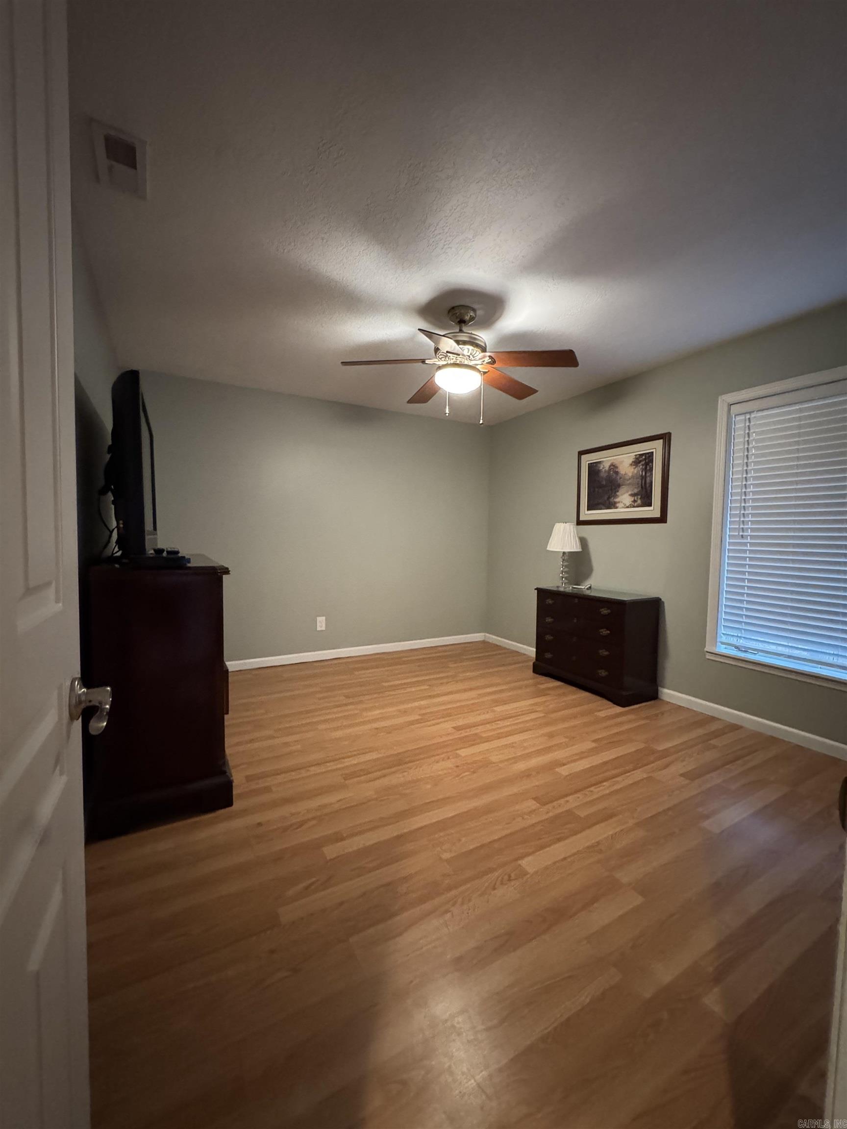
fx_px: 457
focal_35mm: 14
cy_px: 564
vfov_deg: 102.1
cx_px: 424
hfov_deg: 85.7
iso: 1250
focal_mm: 2.22
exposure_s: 1/40
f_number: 2.2
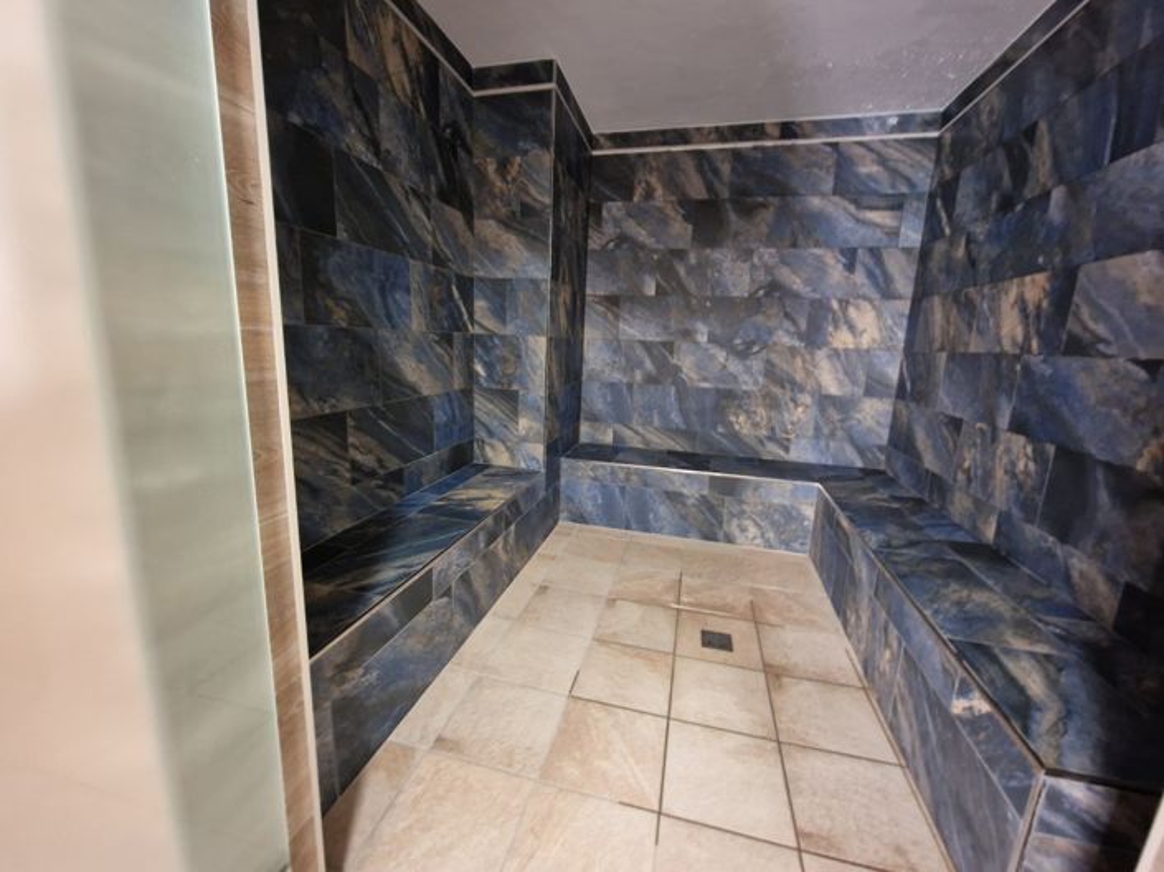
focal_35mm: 13
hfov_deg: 106.2
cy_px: 436
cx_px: 582
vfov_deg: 89.9
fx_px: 437
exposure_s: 1/25
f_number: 2.2
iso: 800
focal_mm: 2.2
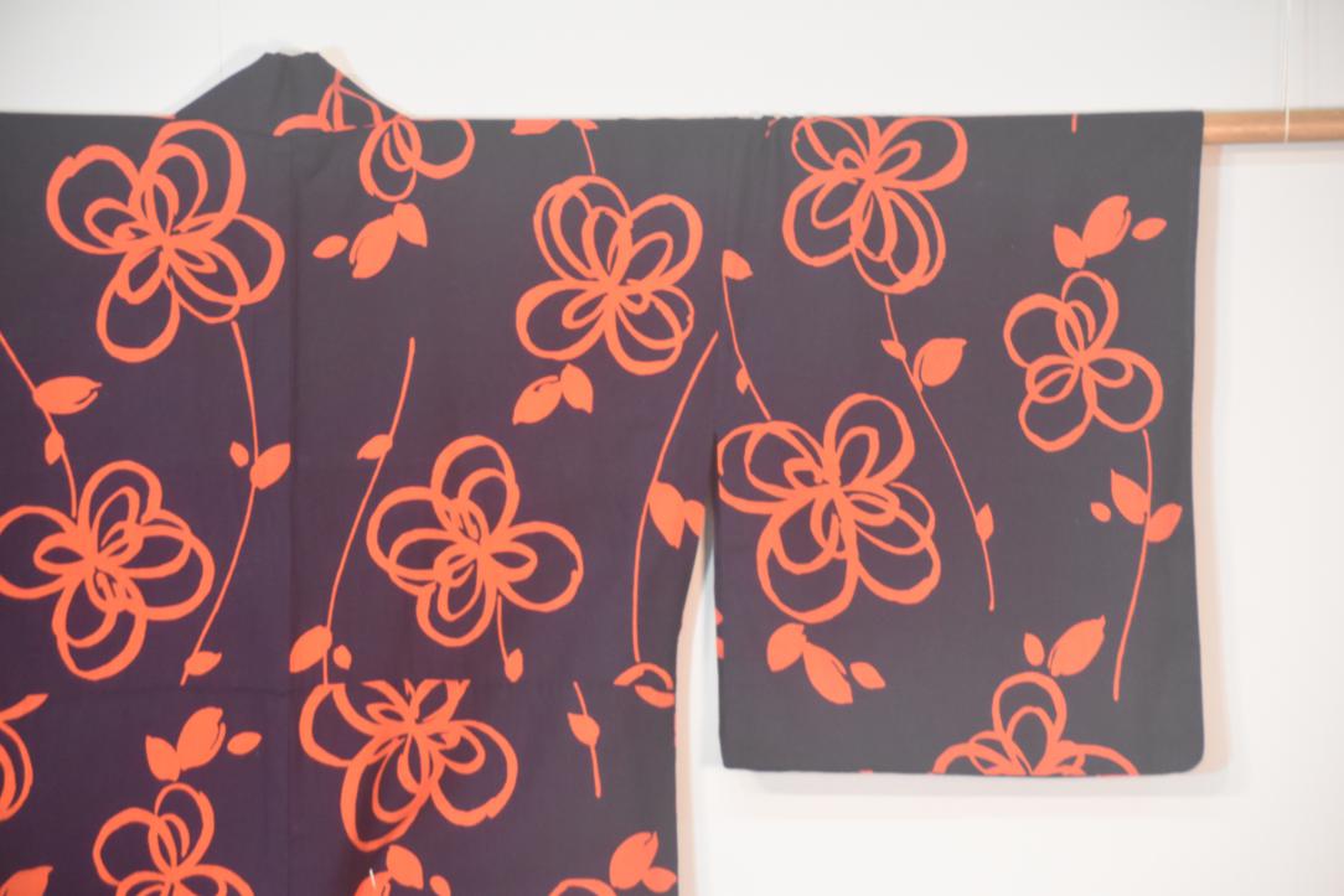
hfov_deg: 13.0
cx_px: 672
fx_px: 5880
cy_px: 448
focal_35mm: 158
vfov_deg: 8.7
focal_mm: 105
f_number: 5.6
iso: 2800
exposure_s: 1/60
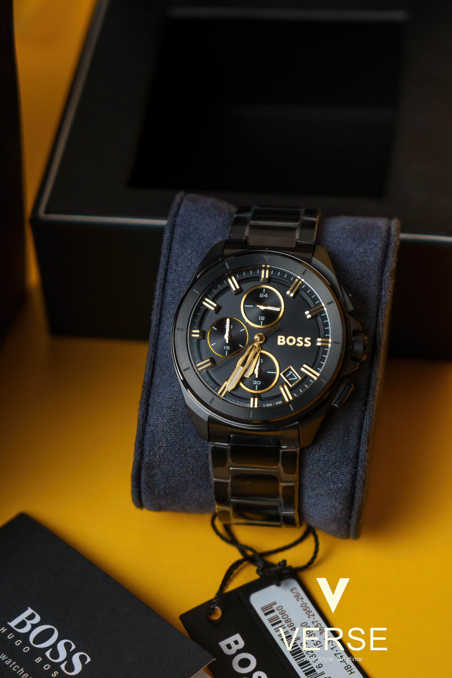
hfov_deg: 13.0
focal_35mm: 105
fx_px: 1977
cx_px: 226
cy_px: 339
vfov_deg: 19.5
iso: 200
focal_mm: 70
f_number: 4
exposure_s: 1/60
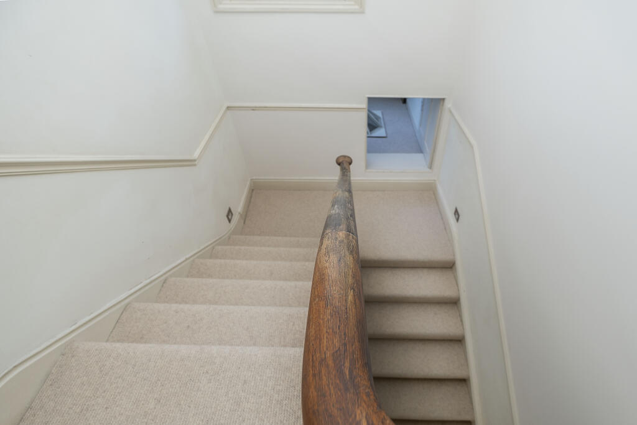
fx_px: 265
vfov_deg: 77.3
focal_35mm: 15
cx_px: 318
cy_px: 212
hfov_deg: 100.4
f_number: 4
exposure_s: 1/100
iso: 250
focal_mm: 10
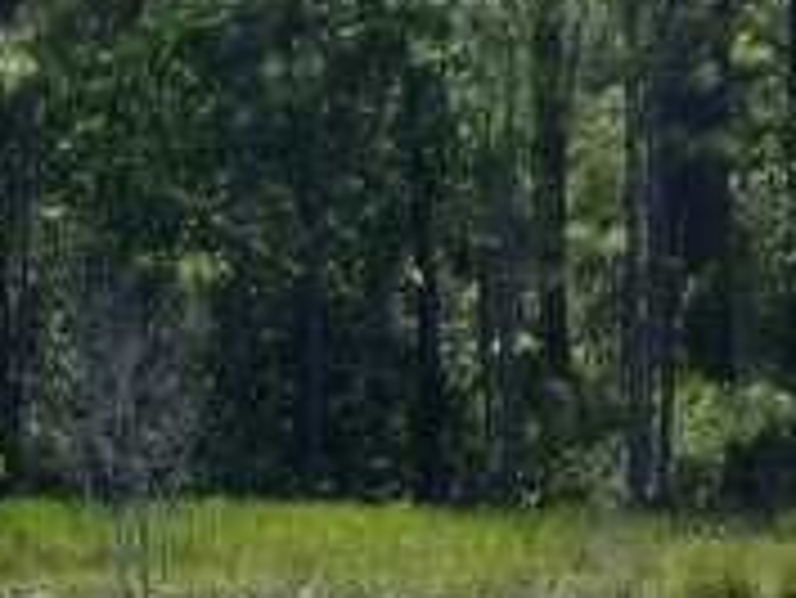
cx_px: -319
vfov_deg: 1.8
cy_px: 256
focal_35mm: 821
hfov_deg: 2.4
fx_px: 18892
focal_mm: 25.5
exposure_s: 1/180
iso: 80
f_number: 6.3
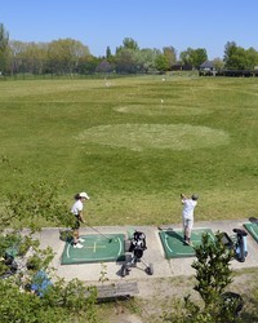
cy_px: 152
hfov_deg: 35.9
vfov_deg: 44.8
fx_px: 391
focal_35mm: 41
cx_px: 185
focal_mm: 26
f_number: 10
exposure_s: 1/320
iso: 200
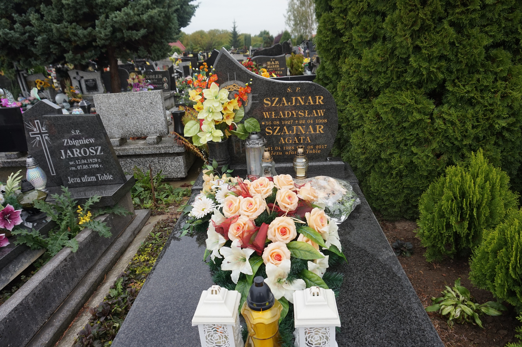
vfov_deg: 53.1
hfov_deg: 73.8
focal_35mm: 24
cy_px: 174
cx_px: 261
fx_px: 348
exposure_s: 1/160
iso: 100
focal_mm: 16
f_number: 4.5
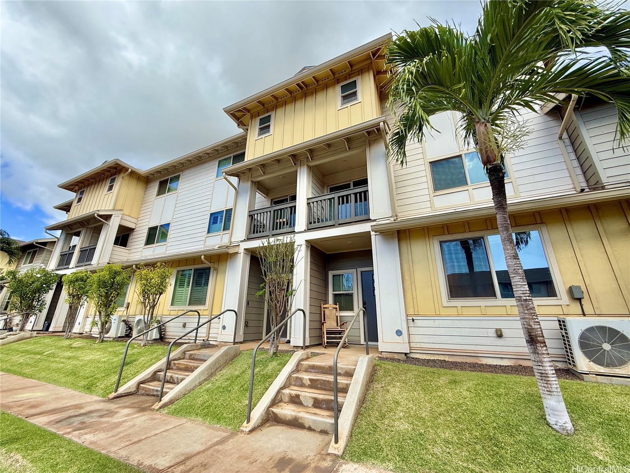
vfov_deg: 85.7
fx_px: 255
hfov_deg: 102.1
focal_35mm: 14
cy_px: 236
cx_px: 315
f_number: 2.2
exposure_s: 1/1145
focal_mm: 2.22
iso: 50
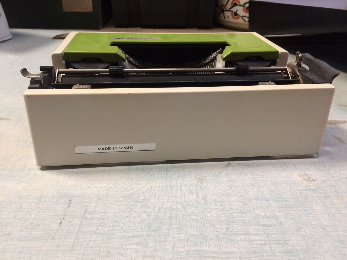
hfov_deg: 61.7
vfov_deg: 48.2
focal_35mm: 29
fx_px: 291
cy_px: 130
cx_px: 174
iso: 80
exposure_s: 1/33
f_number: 2.2
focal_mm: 4.15
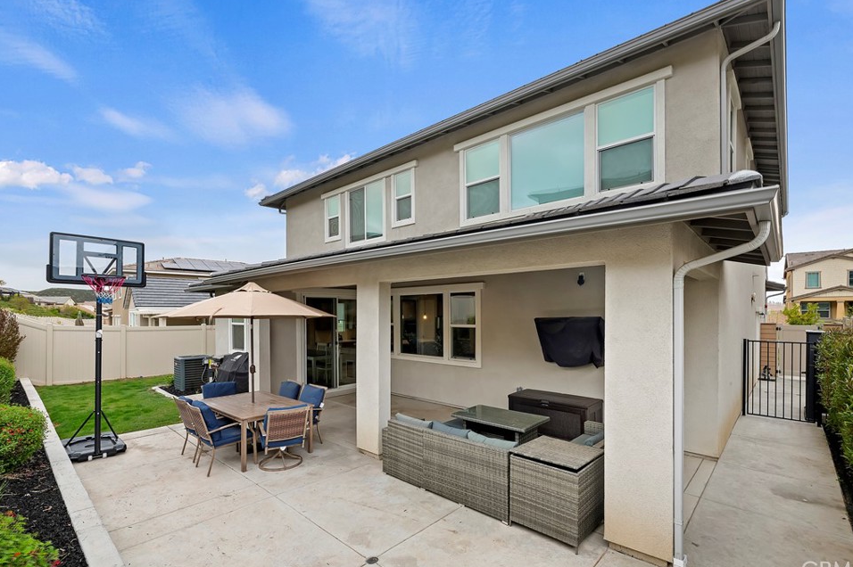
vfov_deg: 77.2
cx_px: 441
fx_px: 355
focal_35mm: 15
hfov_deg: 100.4
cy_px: 279
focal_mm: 14
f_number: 10
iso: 500
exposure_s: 1/60
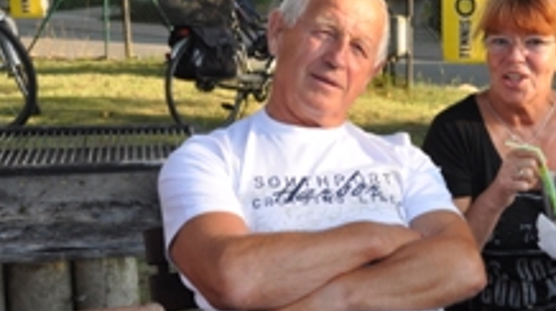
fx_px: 1237
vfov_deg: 14.3
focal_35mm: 84
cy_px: 122
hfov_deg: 24.9
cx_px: 454
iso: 200
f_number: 6.3
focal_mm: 26
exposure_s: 1/160
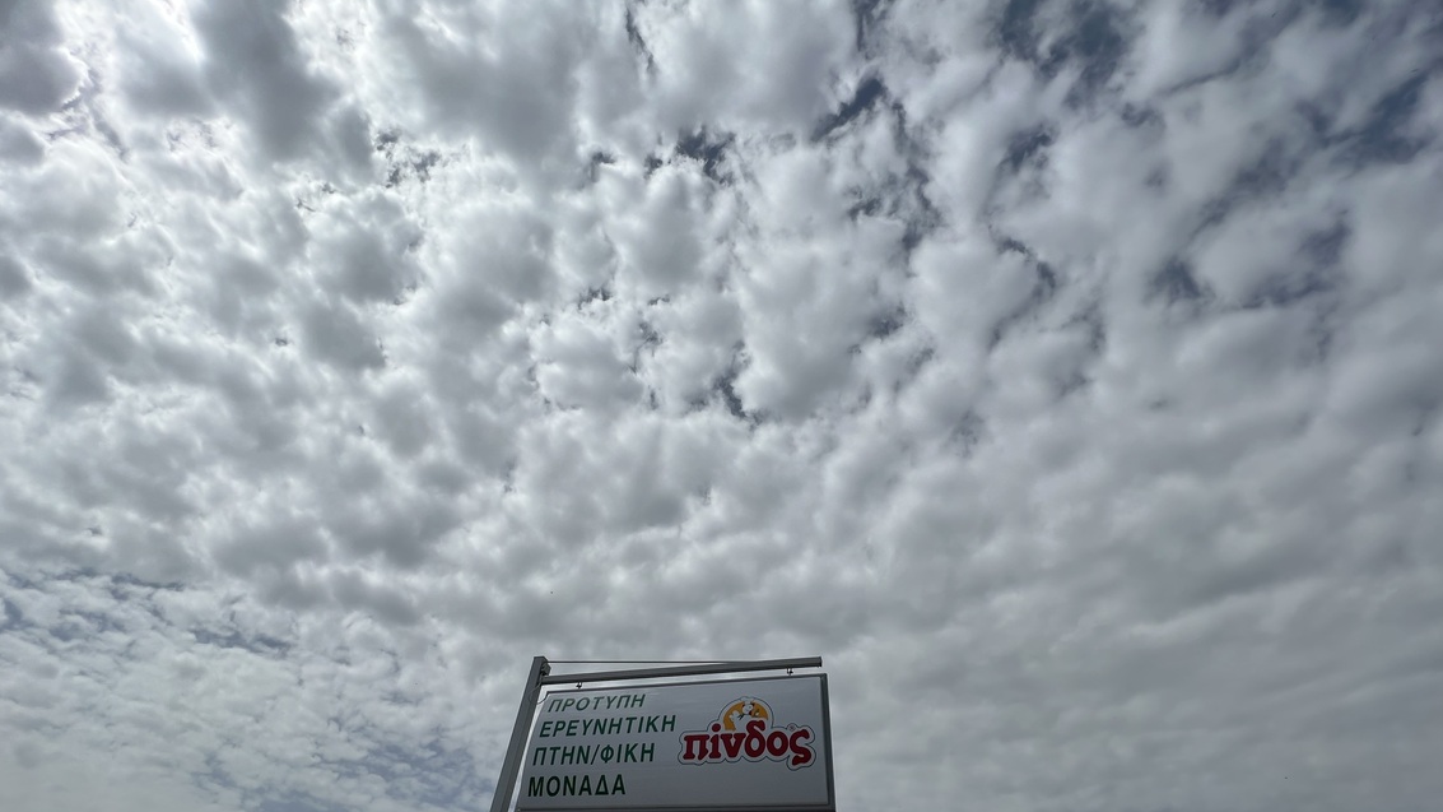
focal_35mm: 15
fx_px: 574
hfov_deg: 103.0
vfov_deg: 68.3
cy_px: 551
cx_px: 713
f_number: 1.8
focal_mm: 1.57
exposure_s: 1/6494
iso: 32
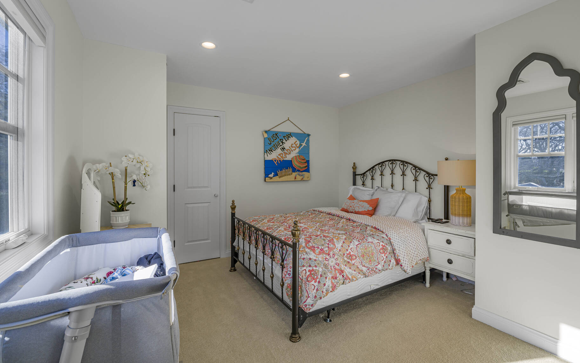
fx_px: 237
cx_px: 292
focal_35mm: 15
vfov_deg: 74.8
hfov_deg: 101.5
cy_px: 180
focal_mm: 14
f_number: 9
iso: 250
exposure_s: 1/50
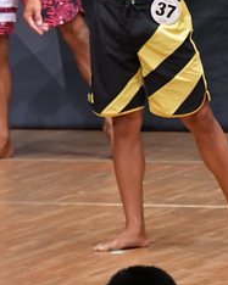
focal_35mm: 840
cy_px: -2
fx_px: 7090
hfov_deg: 1.8
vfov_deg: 2.3
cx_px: 374
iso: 6400
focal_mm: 180
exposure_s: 1/400
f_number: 5.6
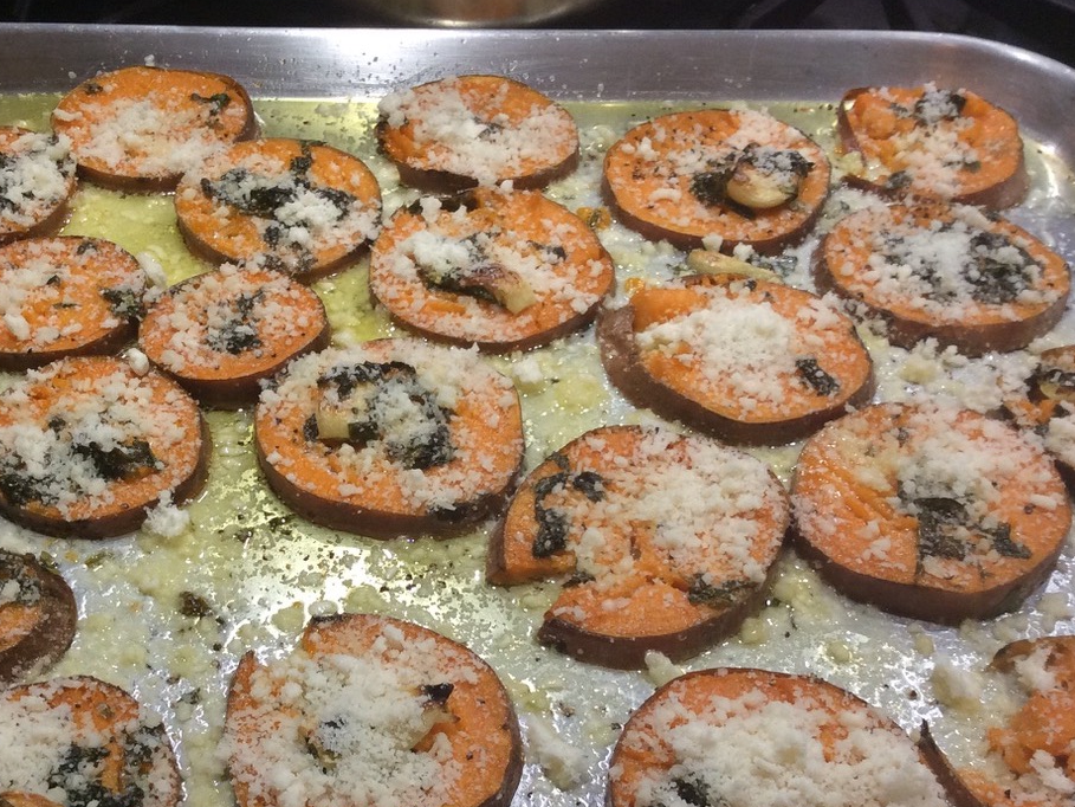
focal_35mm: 45
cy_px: 553
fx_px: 1398
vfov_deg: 31.9
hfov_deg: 41.8
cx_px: 417
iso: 64
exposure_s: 1/24
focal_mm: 3.3
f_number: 2.4
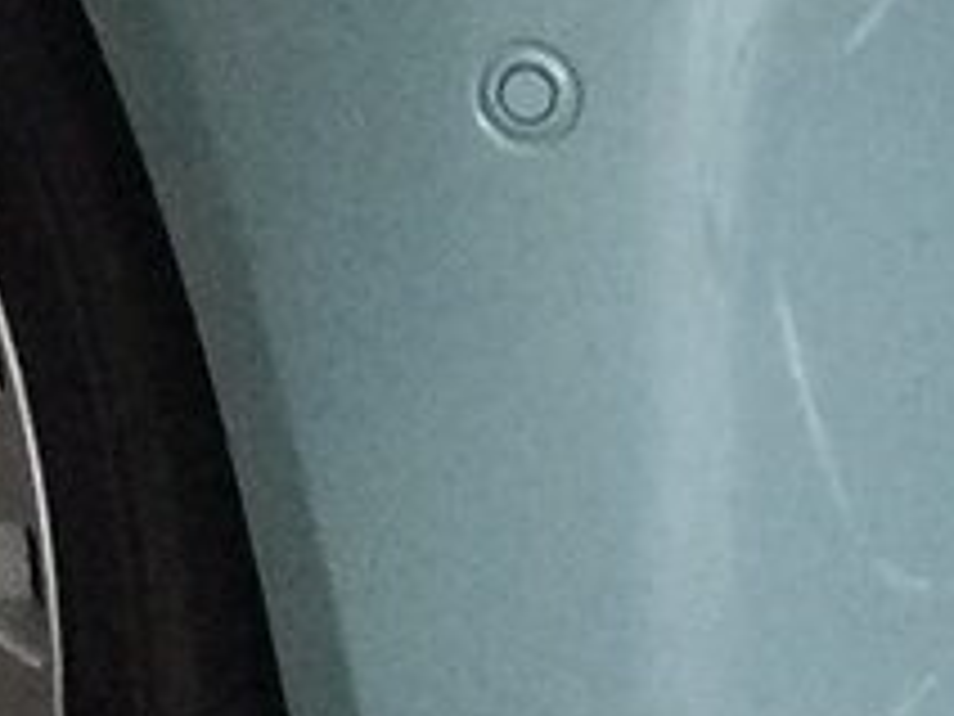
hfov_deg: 8.3
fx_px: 6587
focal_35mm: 239
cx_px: 256
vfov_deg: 6.0
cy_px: -901
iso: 50
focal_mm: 3.3
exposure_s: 1/33
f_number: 2.4
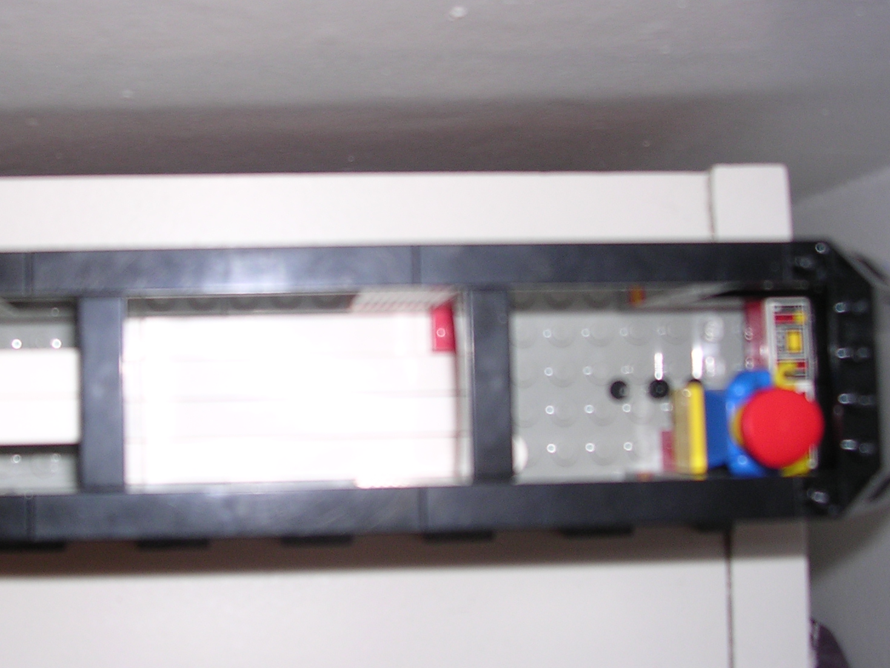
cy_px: 265
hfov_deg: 35.8
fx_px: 1363
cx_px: 295
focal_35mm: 53
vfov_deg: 27.5
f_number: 2.8
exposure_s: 1/60.1
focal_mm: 5.8
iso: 100
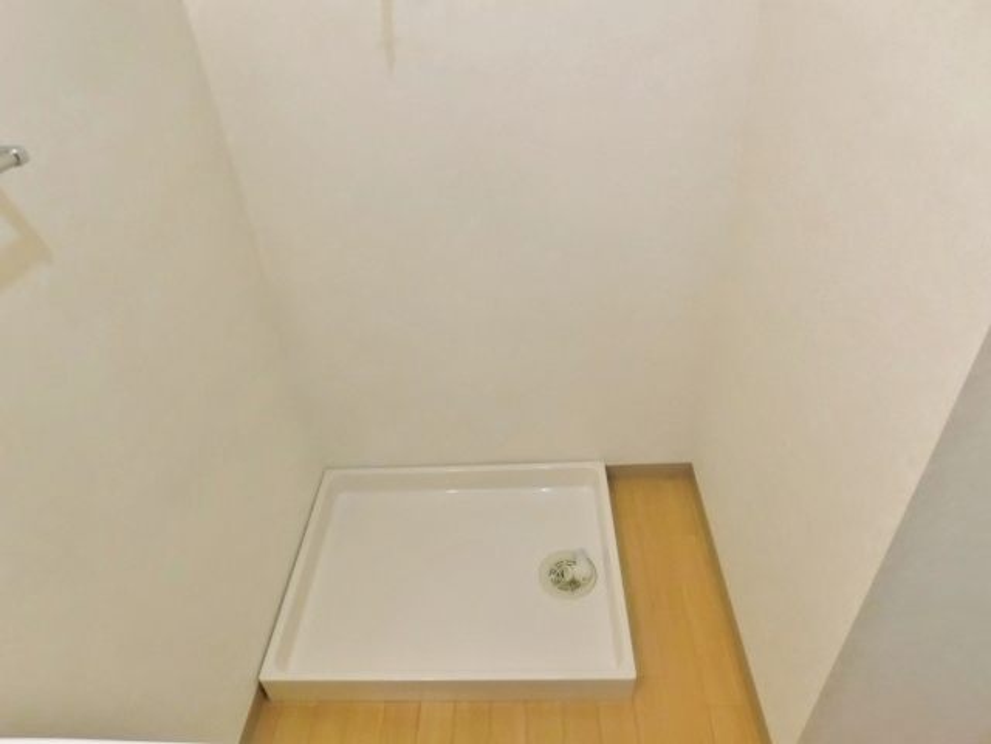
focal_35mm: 23
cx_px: 496
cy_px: 372
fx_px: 658
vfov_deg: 58.9
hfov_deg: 73.9
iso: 280
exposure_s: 1/30
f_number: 3
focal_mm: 4
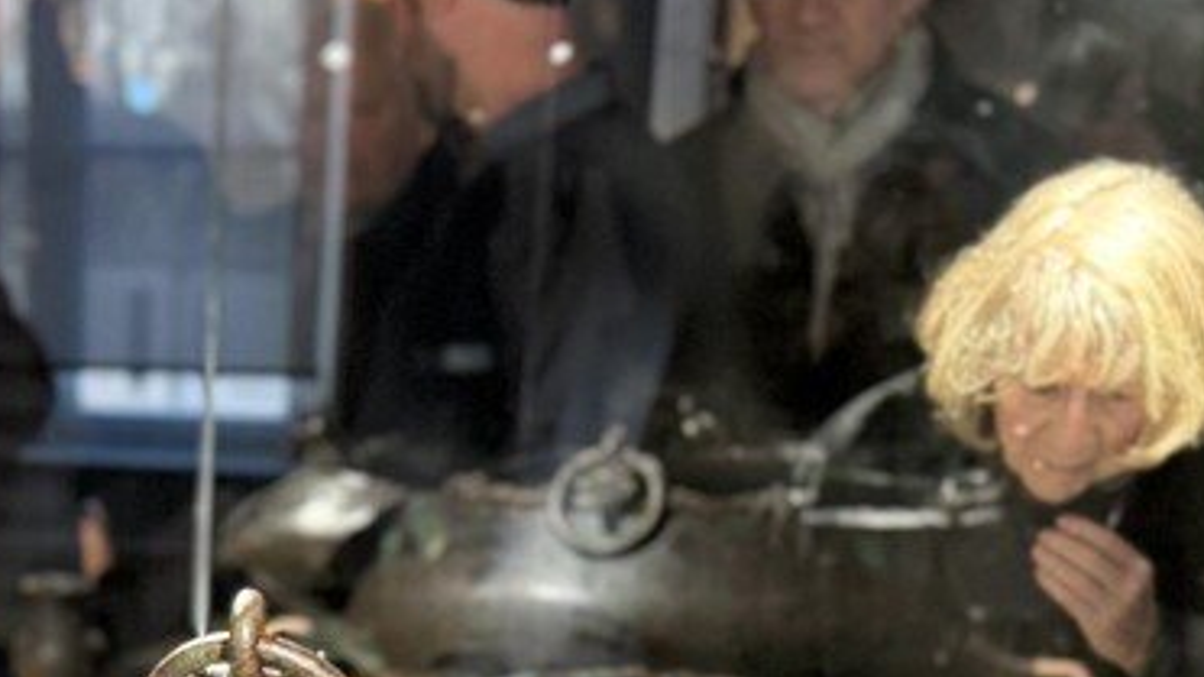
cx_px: 52
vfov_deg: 15.5
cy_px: 899
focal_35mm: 74
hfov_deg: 27.3
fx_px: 2362
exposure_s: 1/58
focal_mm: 6.76
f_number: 1.78
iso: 500
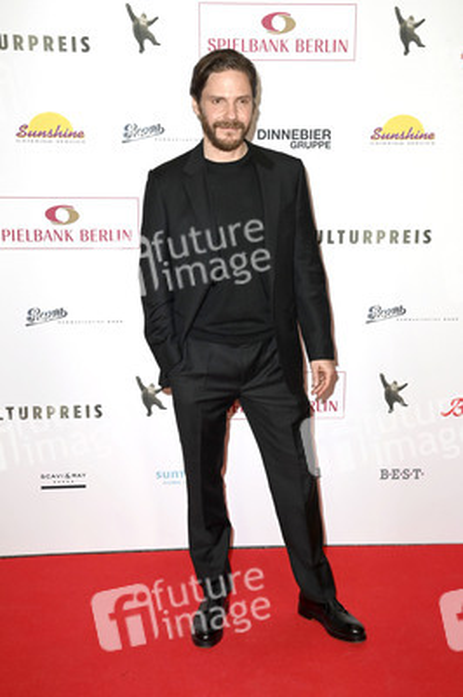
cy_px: 348
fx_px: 850
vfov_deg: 44.5
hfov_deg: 30.5
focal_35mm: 44
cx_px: 232
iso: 640
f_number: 5.6
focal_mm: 44
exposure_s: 1/250
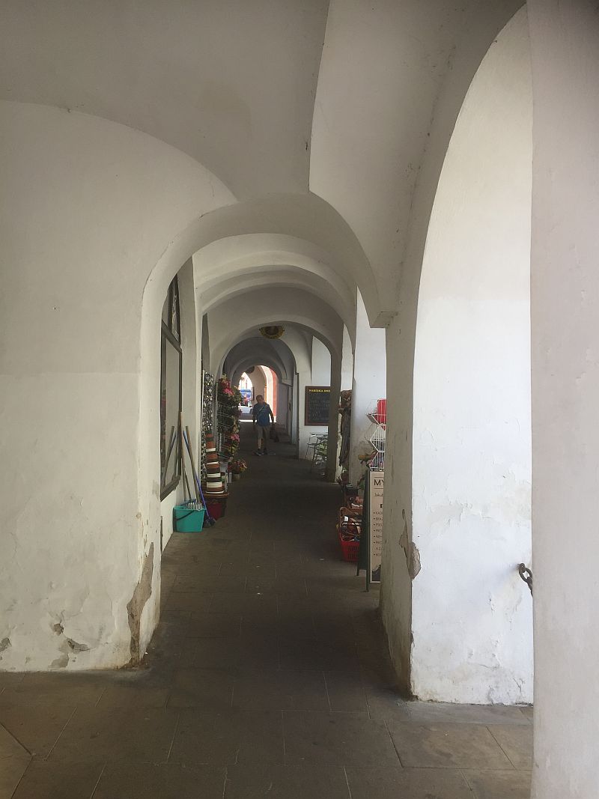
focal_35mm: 29
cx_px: 300
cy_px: 400
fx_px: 669
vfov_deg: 61.7
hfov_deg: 48.2
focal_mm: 4.15
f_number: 2.2
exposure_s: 1/384
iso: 32
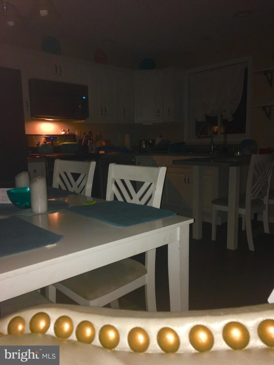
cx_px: 137
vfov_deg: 61.7
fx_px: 306
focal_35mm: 29
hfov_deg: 48.2
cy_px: 182
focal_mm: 4.15
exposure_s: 1/16
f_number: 2.2
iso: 64
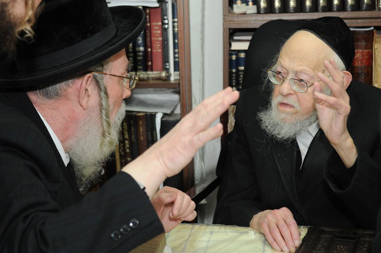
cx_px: 186
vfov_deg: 16.1
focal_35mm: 85
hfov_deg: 24.1
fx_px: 893
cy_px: 124
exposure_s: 1/100
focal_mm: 55
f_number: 4.5
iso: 320
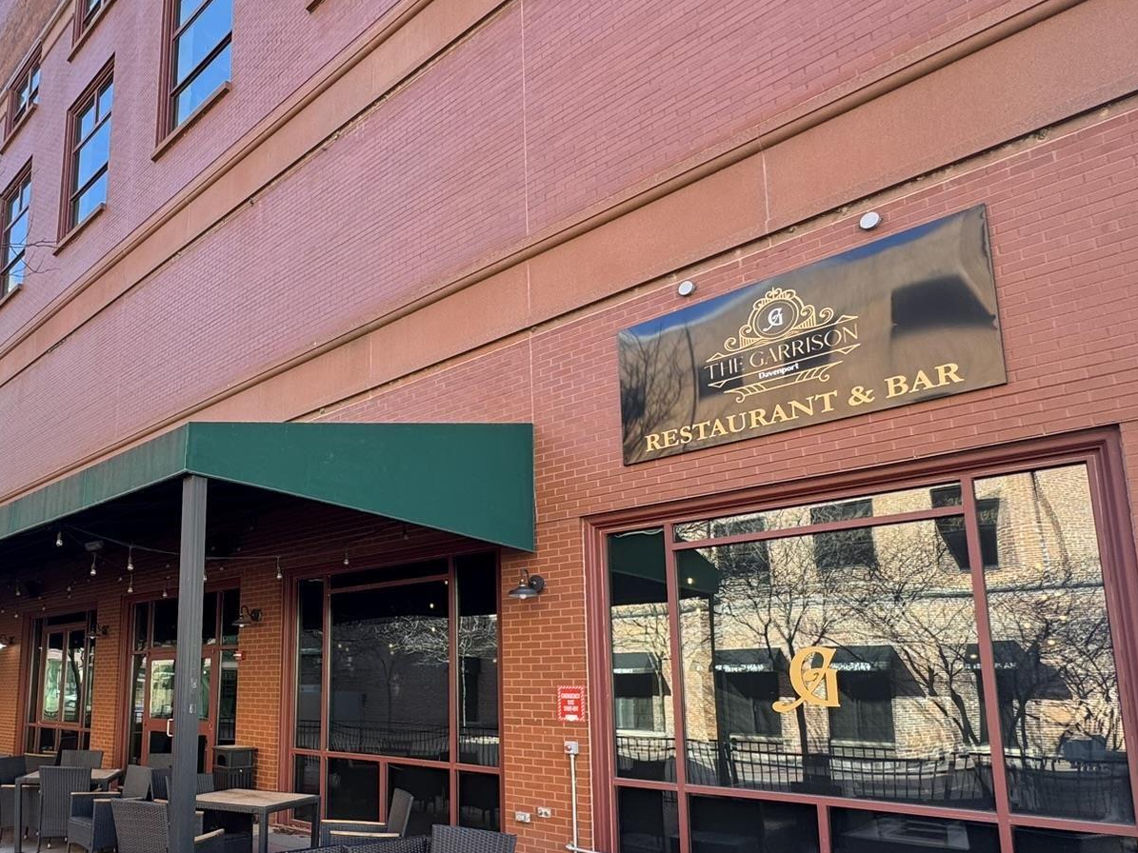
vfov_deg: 55.5
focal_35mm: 24
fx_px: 789
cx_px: 319
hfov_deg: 68.1
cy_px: 578
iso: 50
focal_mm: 2.22
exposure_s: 1/99
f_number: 2.2
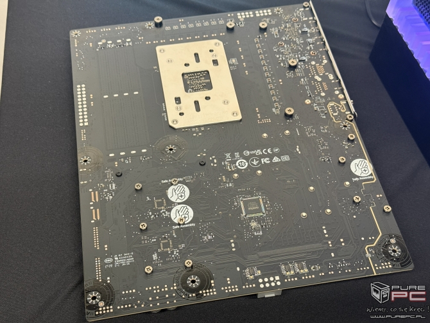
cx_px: 215
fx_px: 596
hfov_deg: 39.6
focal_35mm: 48
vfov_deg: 30.3
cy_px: 162
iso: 250
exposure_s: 1/48
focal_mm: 6.76
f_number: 1.78
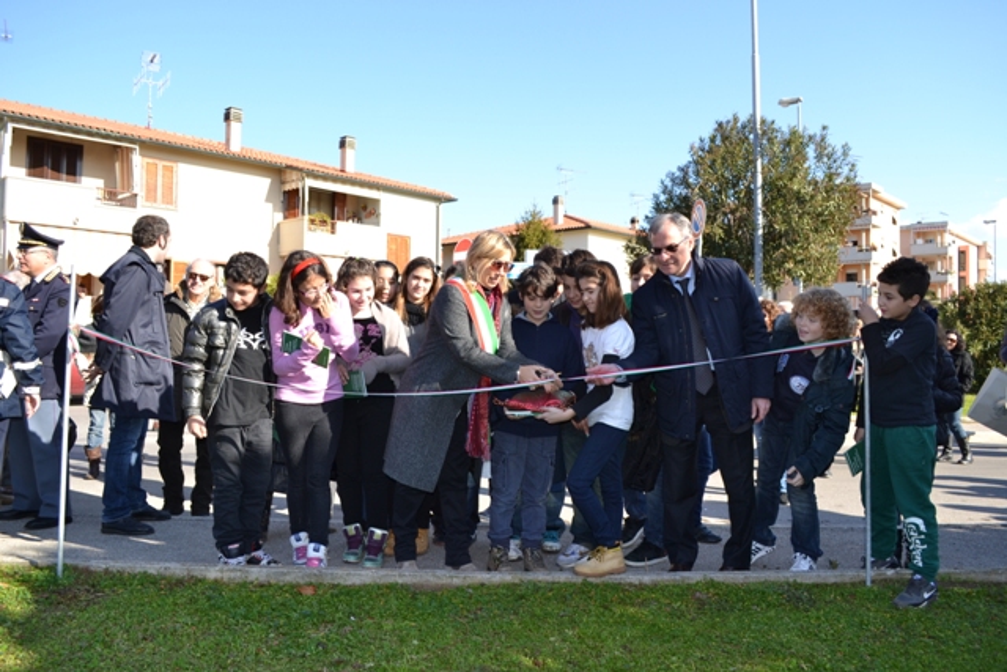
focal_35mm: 27
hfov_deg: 67.4
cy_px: 336
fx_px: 755
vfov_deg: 48.0
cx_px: 504
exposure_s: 1/200
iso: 100
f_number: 5
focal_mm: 18
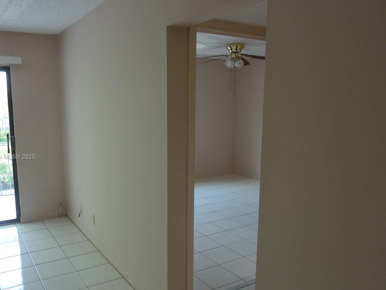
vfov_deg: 48.2
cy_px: 157
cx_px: 170
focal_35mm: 29
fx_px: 323
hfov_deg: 61.5
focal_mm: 4.1
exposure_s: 1/30
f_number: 3.3
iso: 100
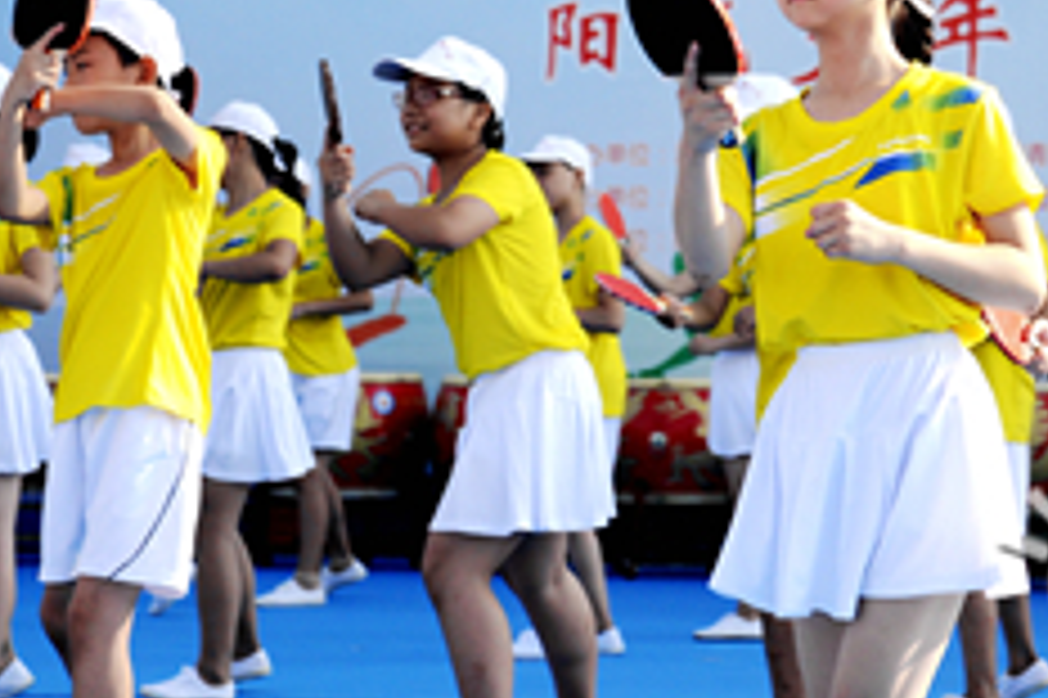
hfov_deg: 14.5
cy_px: 11
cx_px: 787
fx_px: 4102
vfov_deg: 9.7
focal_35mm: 141
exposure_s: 1/3200
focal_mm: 70
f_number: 4.5
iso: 800
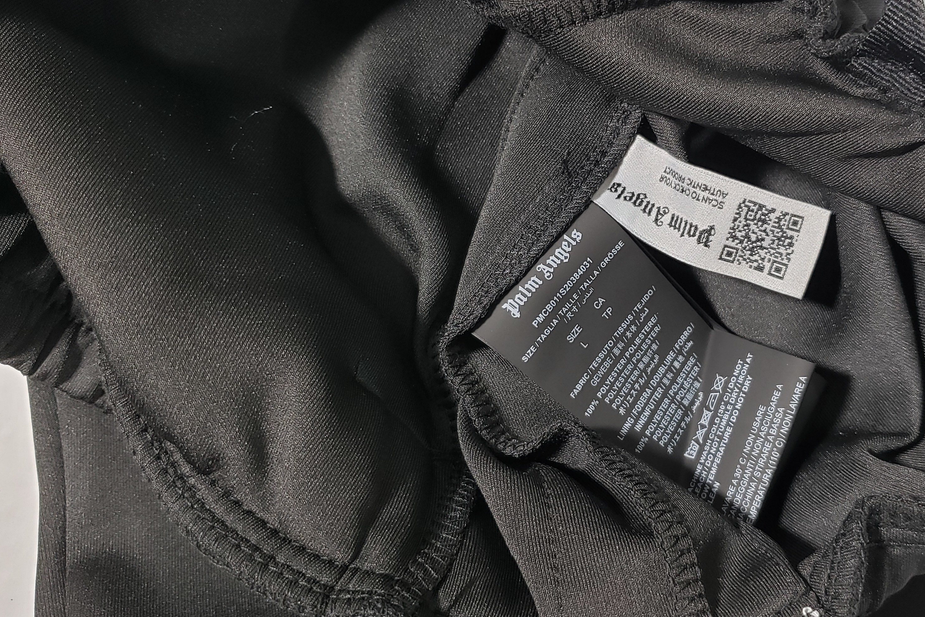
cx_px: 585
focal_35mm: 37
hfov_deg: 51.3
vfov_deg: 35.9
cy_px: 289
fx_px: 951
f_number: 1.5
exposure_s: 1/100
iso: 80
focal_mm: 4.3
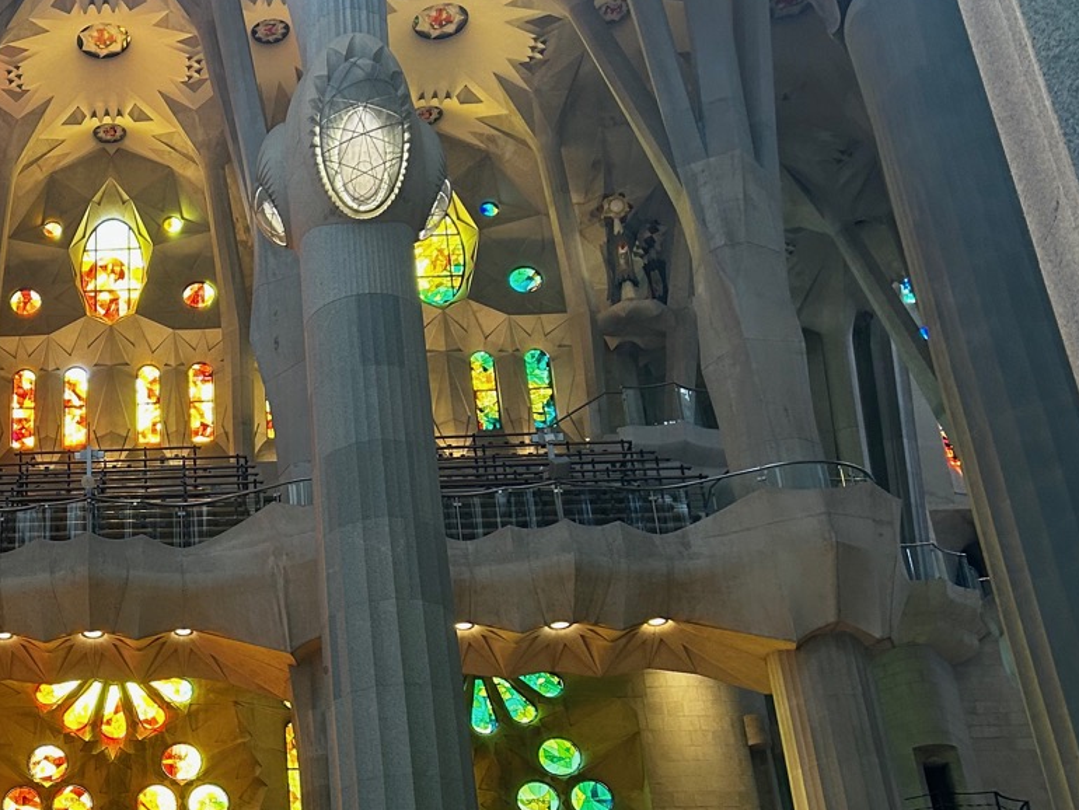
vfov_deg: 26.7
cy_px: 597
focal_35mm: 54
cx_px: 34
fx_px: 1684
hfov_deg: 33.0
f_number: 1.5
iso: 125
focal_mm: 5.7
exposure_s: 1/107
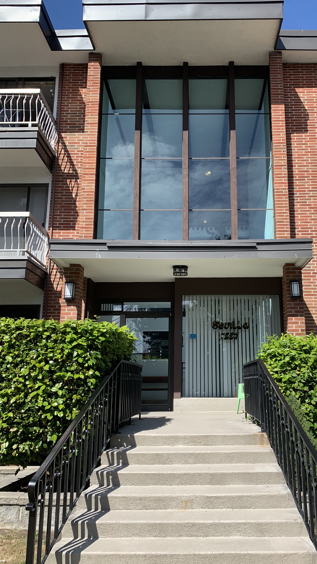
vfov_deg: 64.3
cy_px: 288
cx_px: 201
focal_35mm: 30
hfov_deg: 38.7
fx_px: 448
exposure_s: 1/1536
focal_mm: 4.25
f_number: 1.8
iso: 25
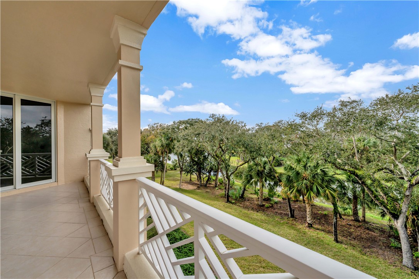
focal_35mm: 14
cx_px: 210
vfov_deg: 81.2
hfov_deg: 104.3
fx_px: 163
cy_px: 140
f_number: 8
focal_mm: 14
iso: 200
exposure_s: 1/640
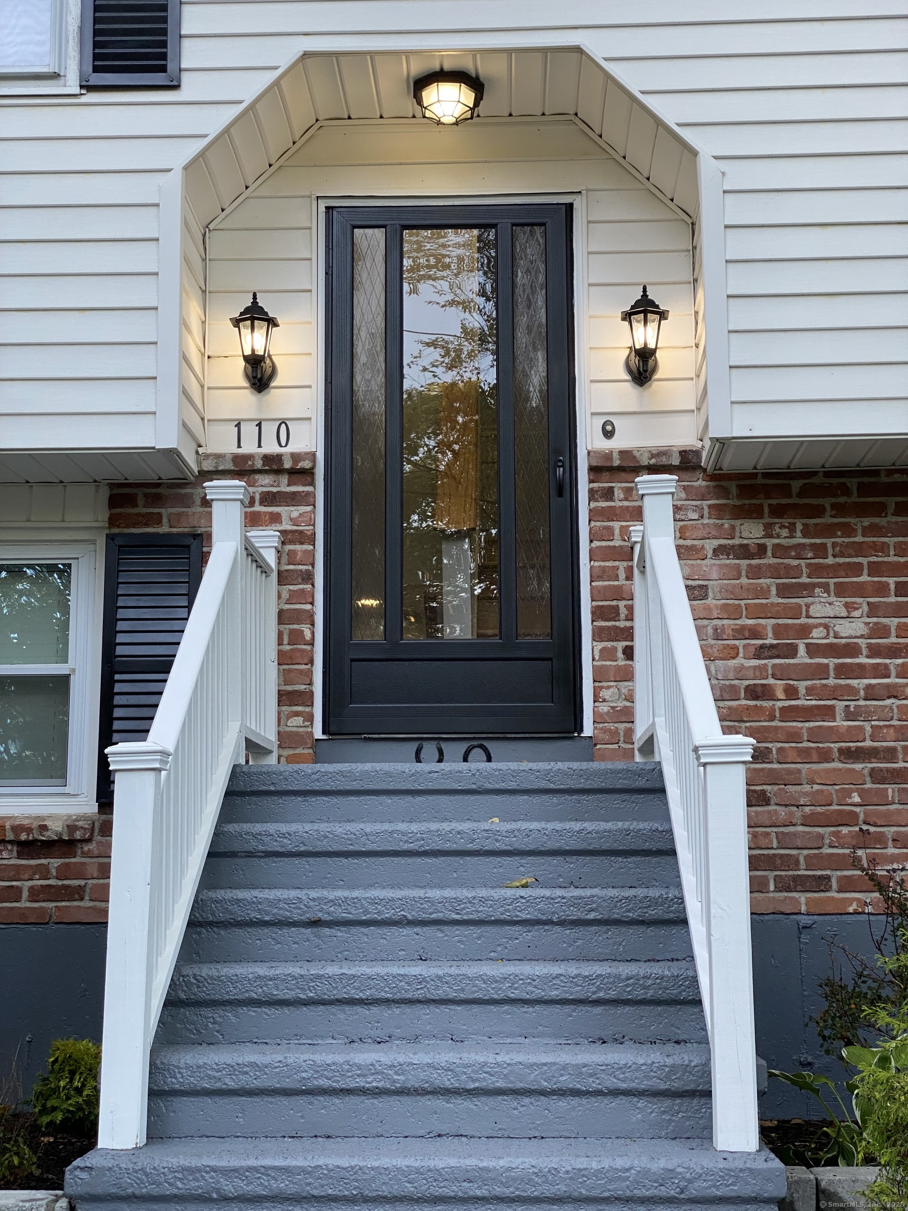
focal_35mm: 52
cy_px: 606
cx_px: 454
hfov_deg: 28.0
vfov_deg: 36.8
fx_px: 1819
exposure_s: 1/120
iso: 80
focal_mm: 6
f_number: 2
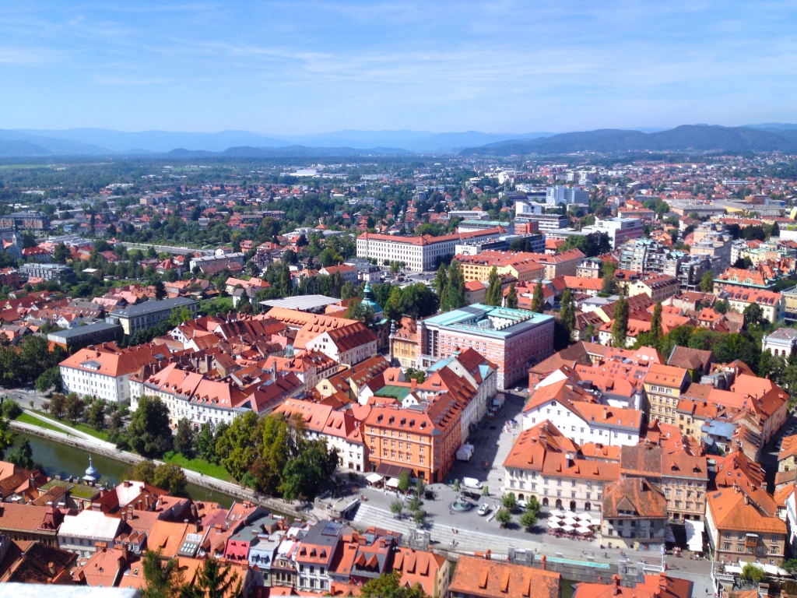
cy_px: 299
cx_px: 398
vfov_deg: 40.7
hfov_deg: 52.6
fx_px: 806
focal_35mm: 35
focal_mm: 4.28
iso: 50
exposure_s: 1/1493
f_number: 2.4
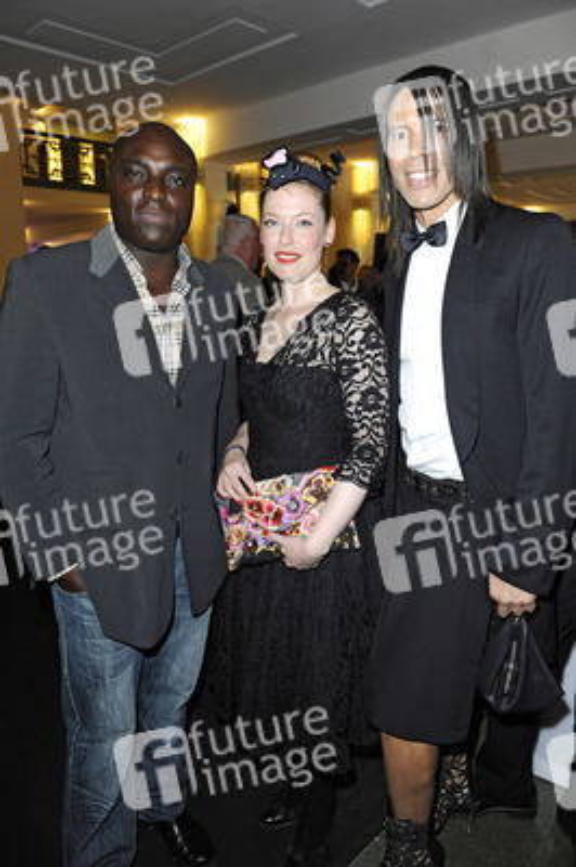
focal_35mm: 24
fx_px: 577
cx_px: 288
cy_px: 434
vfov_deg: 73.8
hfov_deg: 53.1
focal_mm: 24
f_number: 5.6
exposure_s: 1/60
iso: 1600
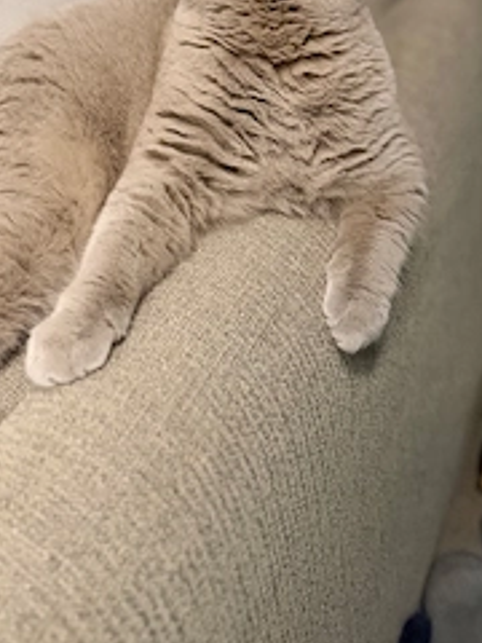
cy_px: 177
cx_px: 134
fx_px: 743
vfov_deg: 45.5
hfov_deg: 35.3
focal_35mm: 40
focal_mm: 6.76
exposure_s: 1/51
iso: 800
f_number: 1.78
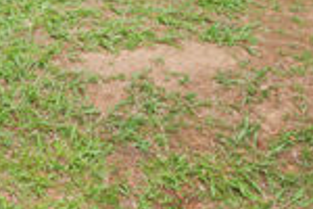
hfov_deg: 20.1
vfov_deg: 11.2
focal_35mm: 101
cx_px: 81
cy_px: -299
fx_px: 878
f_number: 9
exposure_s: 1/40
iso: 200
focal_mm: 19
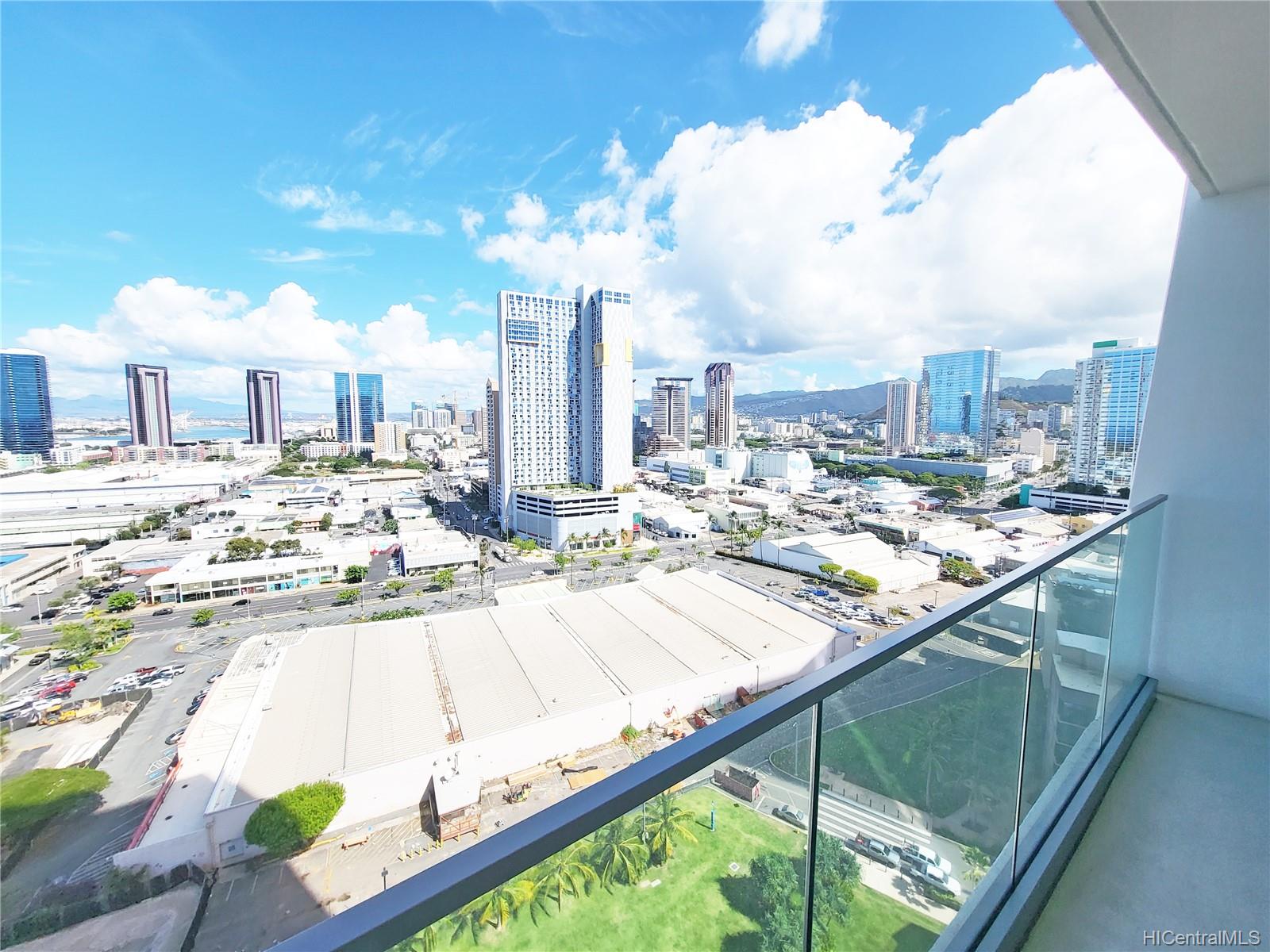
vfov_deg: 89.9
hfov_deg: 106.2
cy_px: 476
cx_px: 635
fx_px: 477
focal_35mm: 13
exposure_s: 1/1343
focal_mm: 1.74
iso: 32
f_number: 2.2
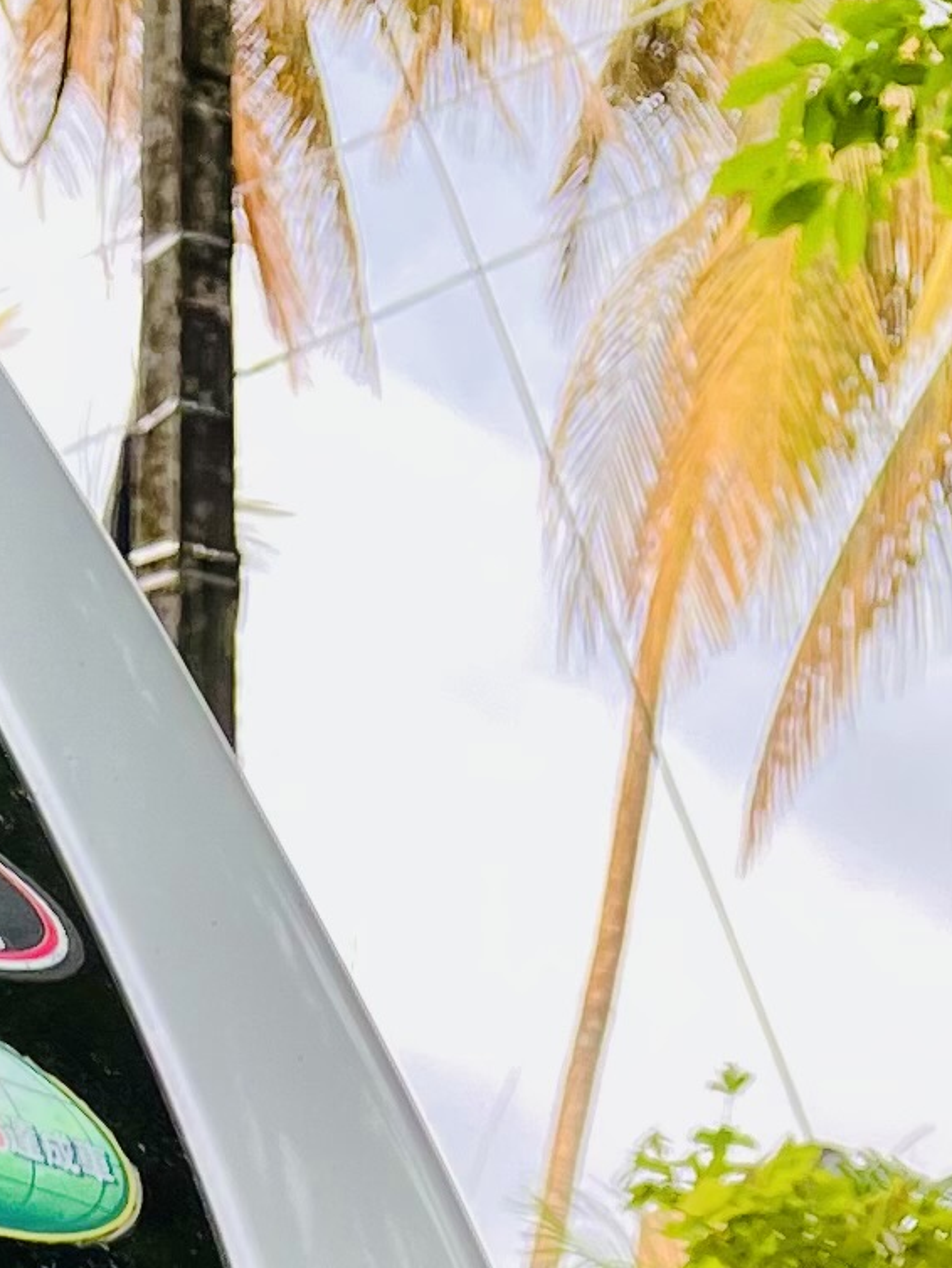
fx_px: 5094
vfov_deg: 11.1
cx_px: 131
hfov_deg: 10.6
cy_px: 3340
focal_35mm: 139
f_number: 1.6
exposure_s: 1/202
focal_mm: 5.1
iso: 40
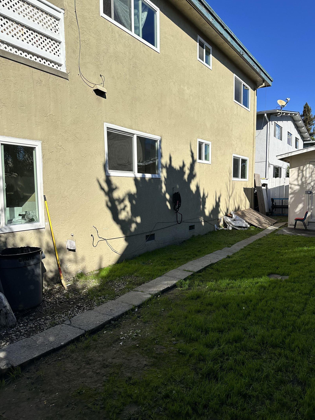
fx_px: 315
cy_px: 215
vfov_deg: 67.3
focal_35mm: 26
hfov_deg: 53.0
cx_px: 169
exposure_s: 1/5525
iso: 80
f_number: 1.78
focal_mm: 6.86
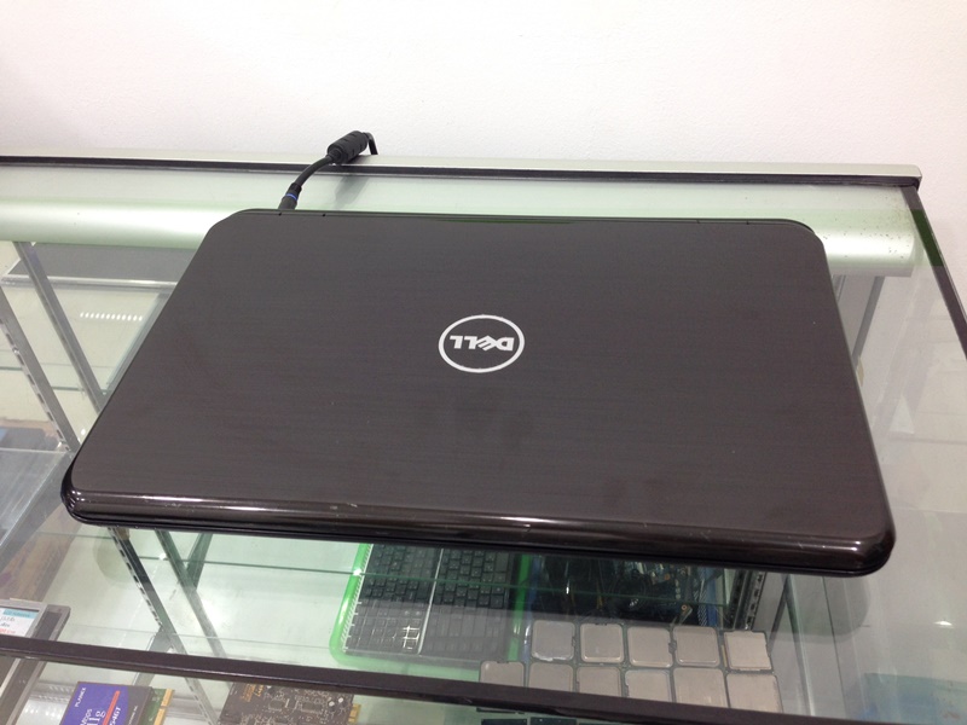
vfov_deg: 42.9
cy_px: 362
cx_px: 484
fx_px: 922
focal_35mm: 33
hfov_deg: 55.4
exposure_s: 1/20
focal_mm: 4.12
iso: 80
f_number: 2.4
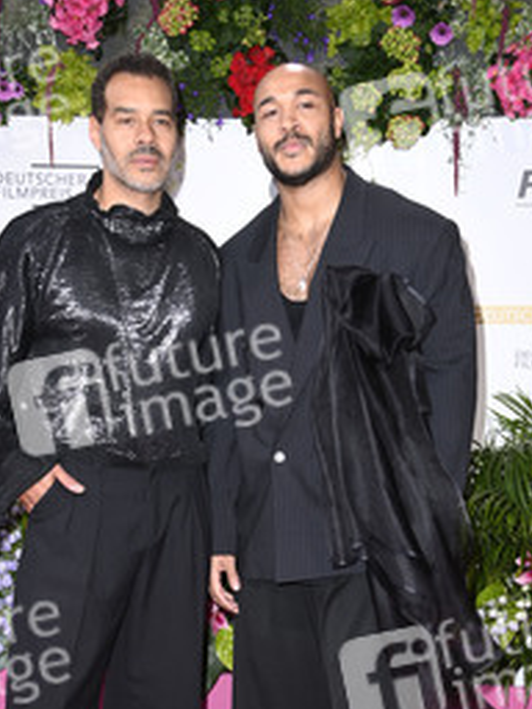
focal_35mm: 78
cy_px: 529
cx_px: 230
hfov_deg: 18.9
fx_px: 1598
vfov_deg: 24.7
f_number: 5.6
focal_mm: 52
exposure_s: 1/250
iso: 500
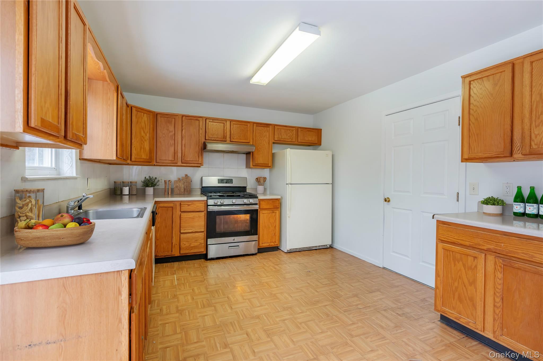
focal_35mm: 16
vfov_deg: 73.7
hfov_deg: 96.8
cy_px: 180
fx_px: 241
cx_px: 272
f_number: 5.6
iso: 800
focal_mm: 16
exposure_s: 1/60
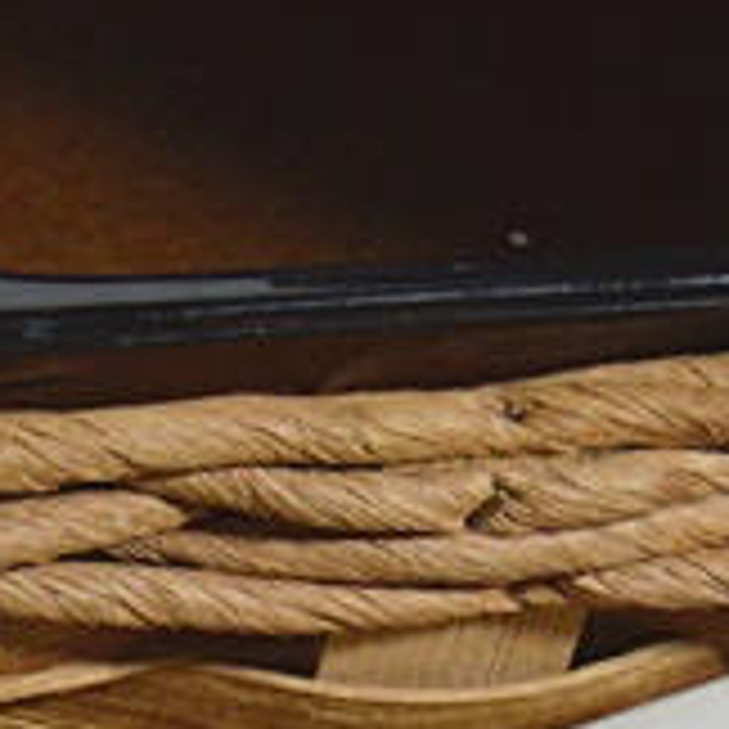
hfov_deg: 8.4
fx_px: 4861
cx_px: -248
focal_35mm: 204
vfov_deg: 8.3
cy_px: 1231
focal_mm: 26
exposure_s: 1/60
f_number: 4
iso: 500
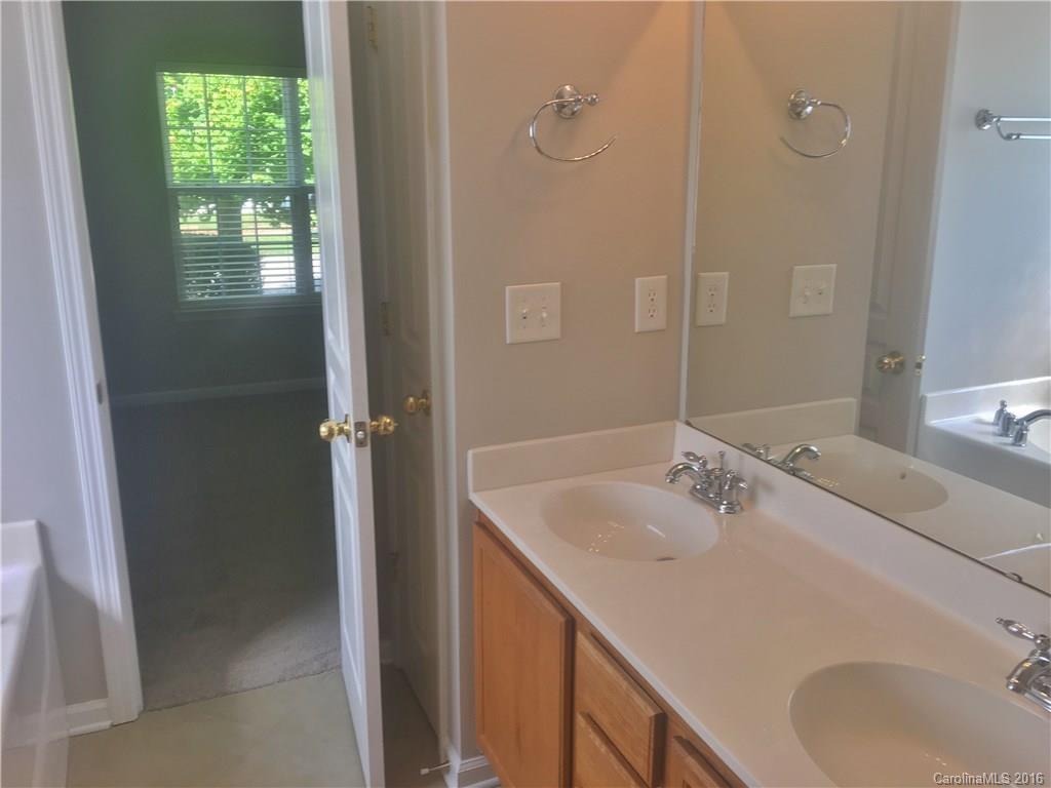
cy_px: 394
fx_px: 880
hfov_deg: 61.7
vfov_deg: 48.2
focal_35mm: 29
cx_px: 526
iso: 25
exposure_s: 1/60
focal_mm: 4.15
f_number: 2.2
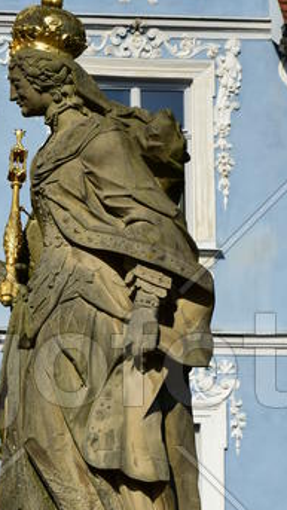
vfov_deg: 9.0
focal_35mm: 239
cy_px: 370
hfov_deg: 5.1
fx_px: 3233
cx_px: 102
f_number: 6.3
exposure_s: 1/640
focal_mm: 90
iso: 100
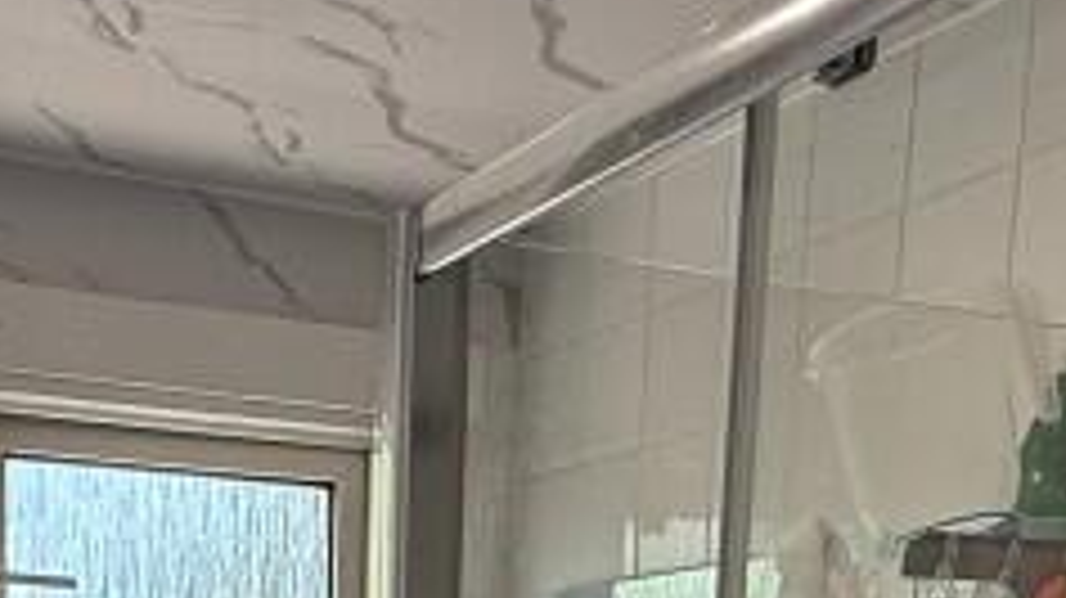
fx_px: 1865
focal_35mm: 66
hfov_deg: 31.6
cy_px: 1223
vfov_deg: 14.7
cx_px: 351
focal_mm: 2.22
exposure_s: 1/235
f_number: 2.2
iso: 64
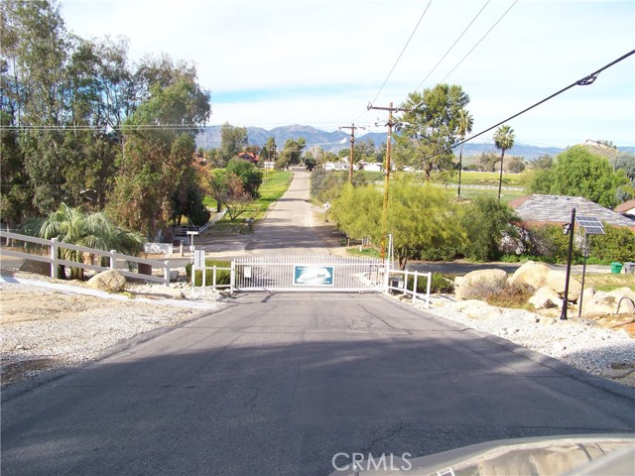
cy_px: 238
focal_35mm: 33
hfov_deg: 55.4
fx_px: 605
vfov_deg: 42.9
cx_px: 318
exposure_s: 1/400
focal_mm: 5.85
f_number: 3.6
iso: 64
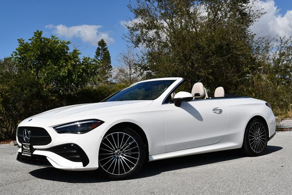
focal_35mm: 48
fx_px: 390
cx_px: 146
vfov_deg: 28.1
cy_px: 98
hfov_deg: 41.1
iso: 100
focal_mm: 24
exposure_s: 1/400
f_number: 10
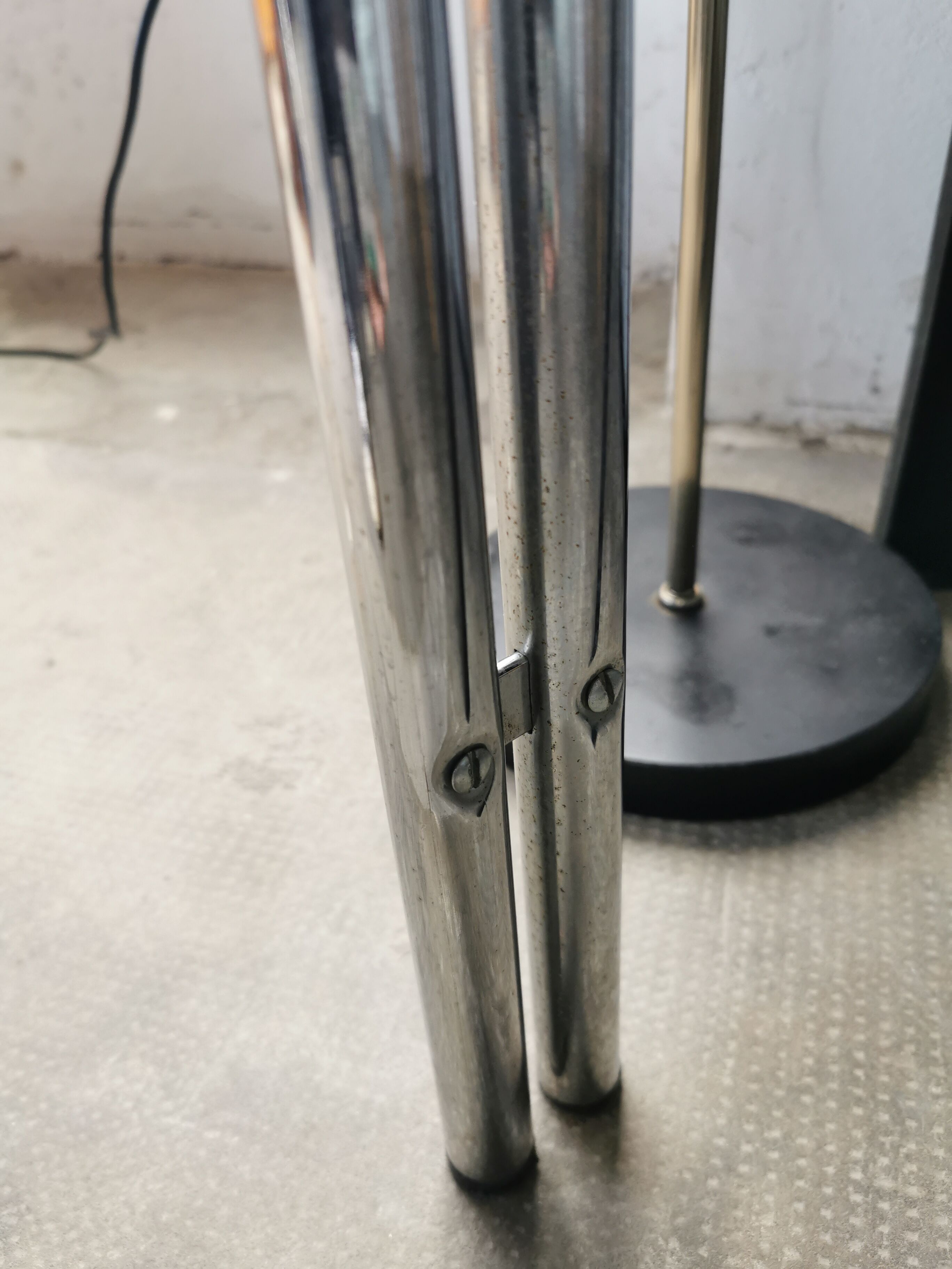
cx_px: 476
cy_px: 634
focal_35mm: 27
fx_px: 990
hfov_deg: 51.4
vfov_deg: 65.3
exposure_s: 1/120
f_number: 1.6
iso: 125
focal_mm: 5.56
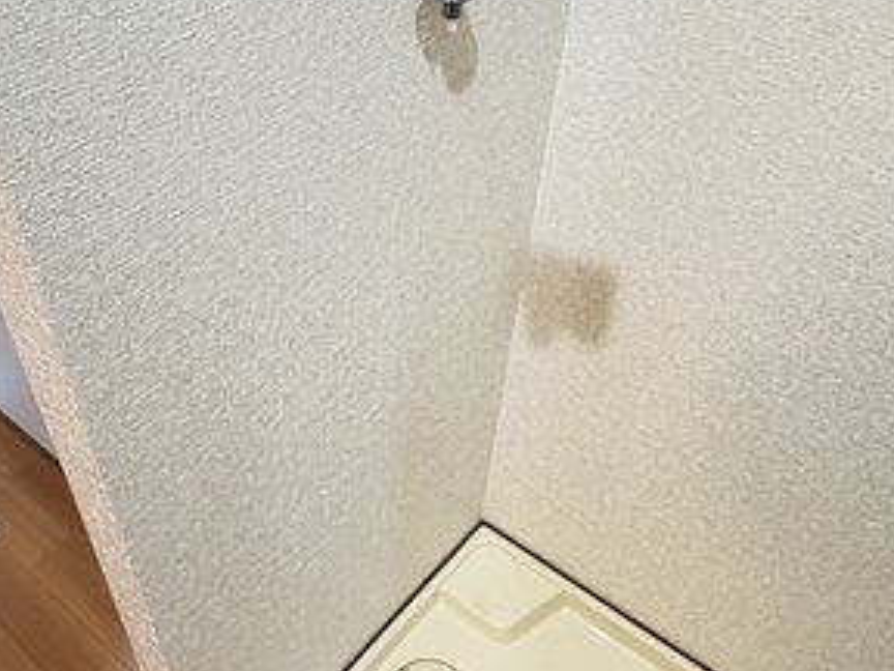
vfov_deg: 41.7
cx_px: 329
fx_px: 878
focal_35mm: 34
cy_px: 371
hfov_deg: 53.3
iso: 500
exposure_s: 1/60
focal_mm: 2.22
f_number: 2.2
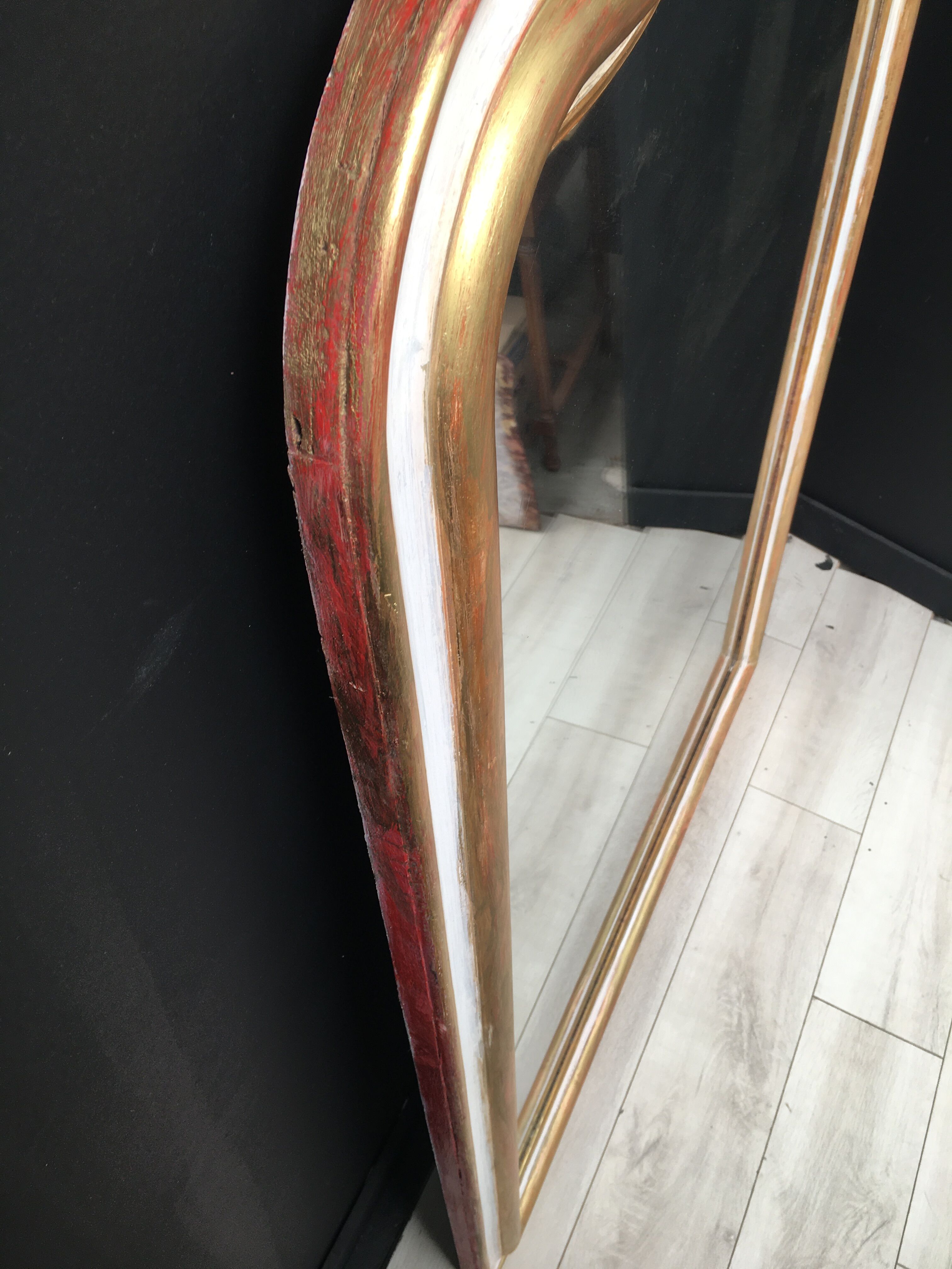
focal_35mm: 29
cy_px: 634
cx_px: 476
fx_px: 1063
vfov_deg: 61.7
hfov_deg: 48.2
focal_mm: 4.15
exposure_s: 1/50
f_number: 2.2
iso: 25
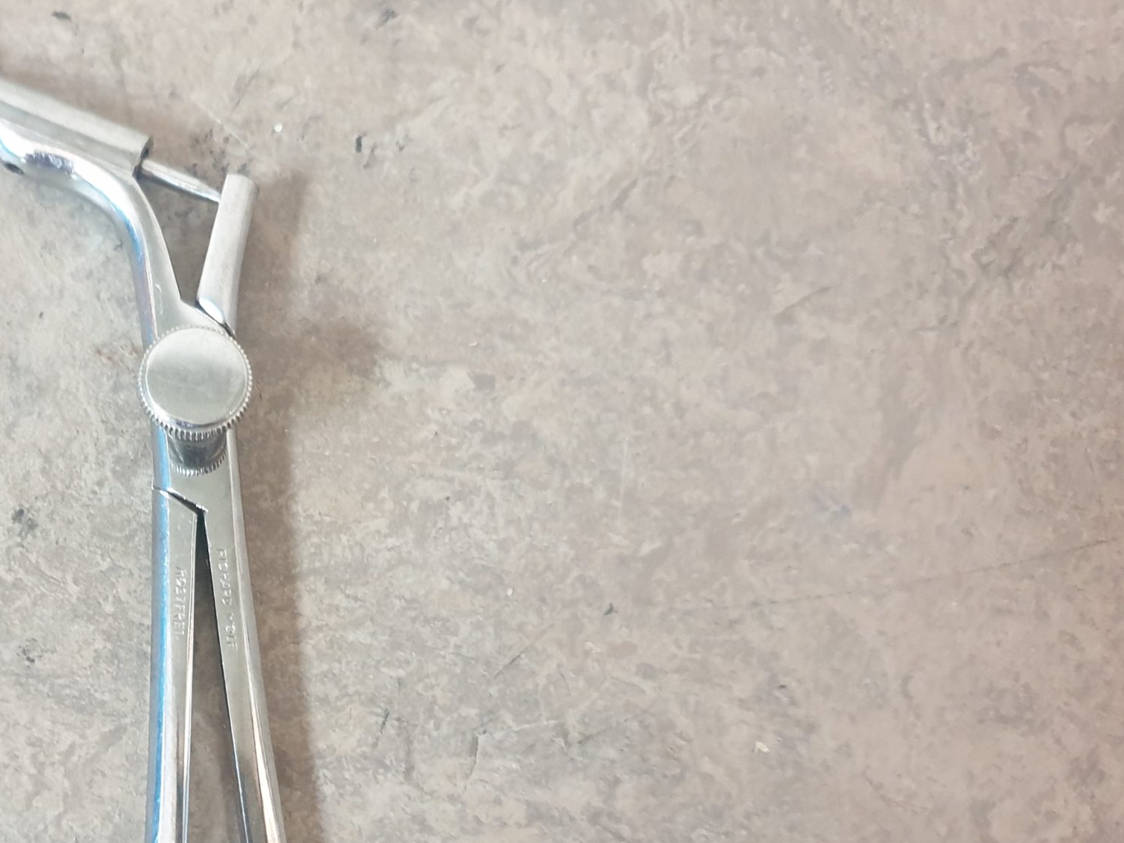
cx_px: 183
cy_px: 650
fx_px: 1429
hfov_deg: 40.7
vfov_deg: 32.2
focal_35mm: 44
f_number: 1.5
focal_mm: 4.3
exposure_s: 1/33
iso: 320
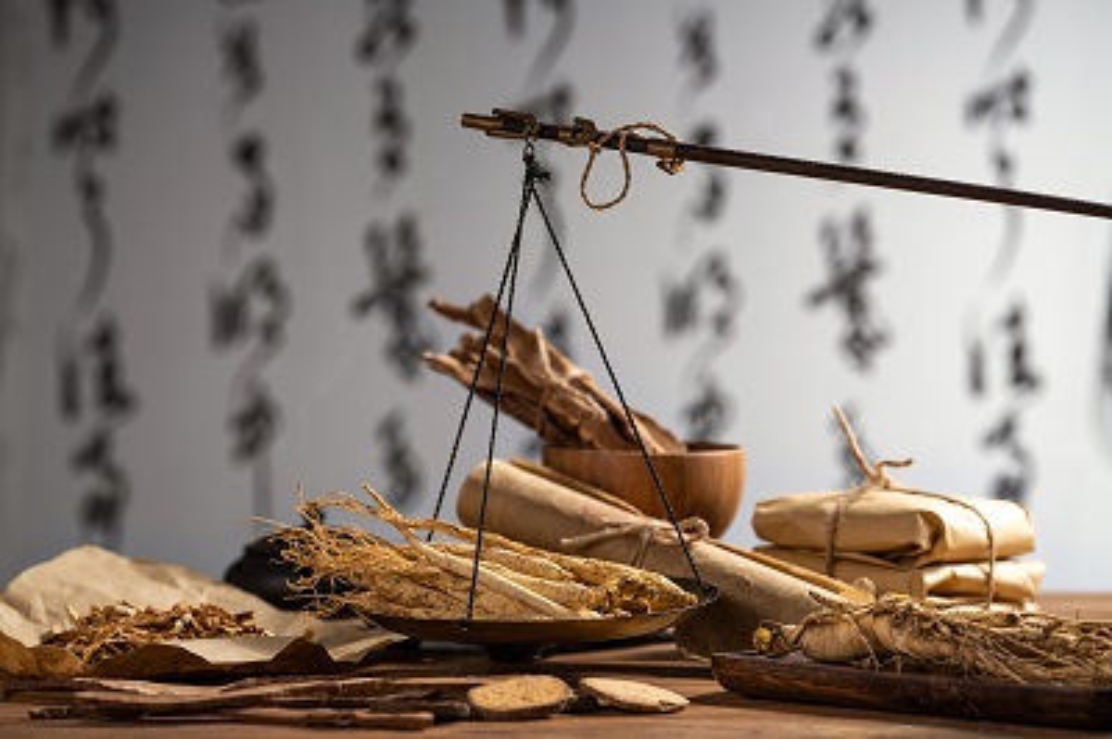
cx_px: 556
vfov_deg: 13.0
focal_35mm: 105
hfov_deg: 19.5
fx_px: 3241
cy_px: 370
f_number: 5
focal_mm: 105
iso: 100
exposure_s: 1/160
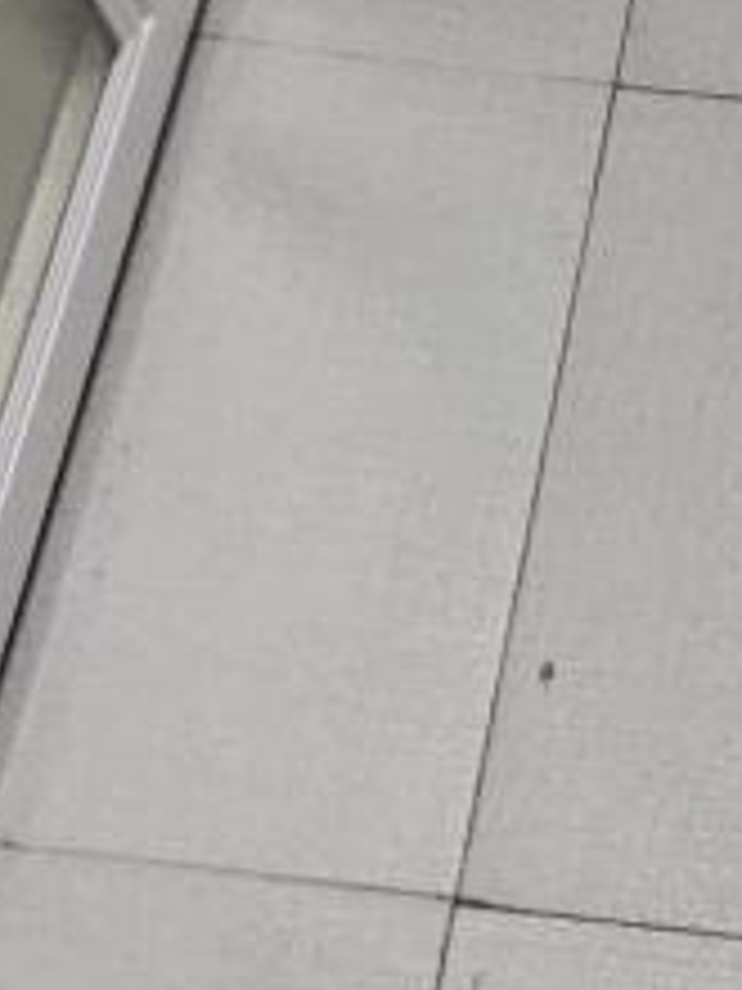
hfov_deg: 7.4
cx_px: 1048
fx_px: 5687
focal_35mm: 199
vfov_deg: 9.4
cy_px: -835
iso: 412
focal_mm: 5.59
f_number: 1.88
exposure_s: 1/50
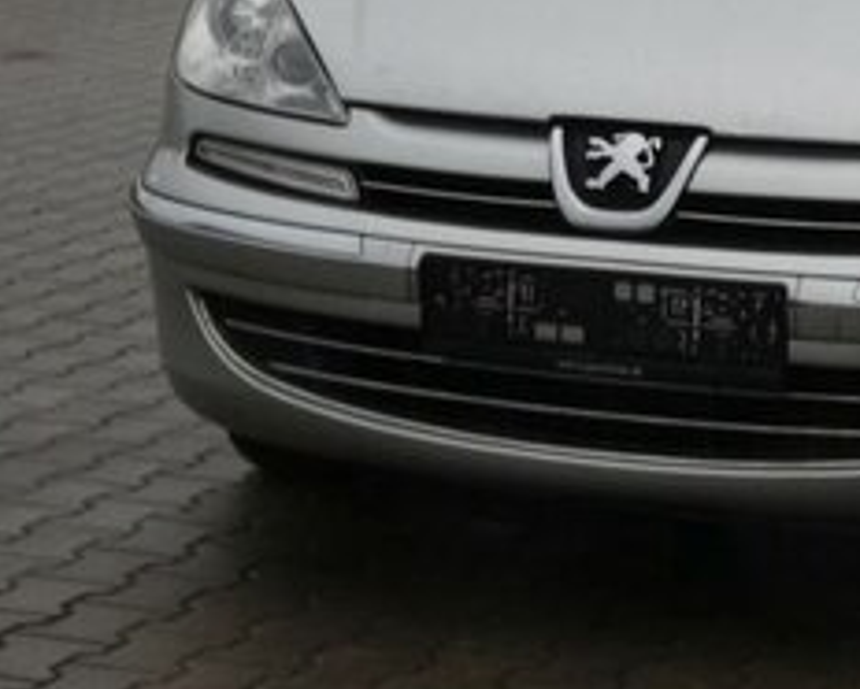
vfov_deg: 9.8
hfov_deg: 12.2
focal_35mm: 156
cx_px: 841
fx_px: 3974
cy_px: 15
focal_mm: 13.7
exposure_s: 1/80
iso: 200
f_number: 5.6
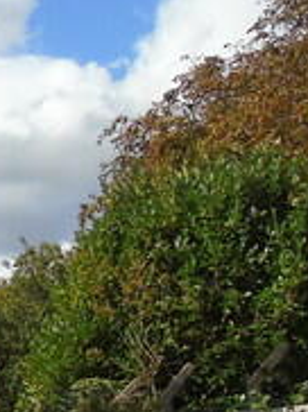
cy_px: 285
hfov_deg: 9.5
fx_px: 1677
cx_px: -392
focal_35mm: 141
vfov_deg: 14.0
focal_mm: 4.4
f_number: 3.4
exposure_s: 1/1000
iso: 80
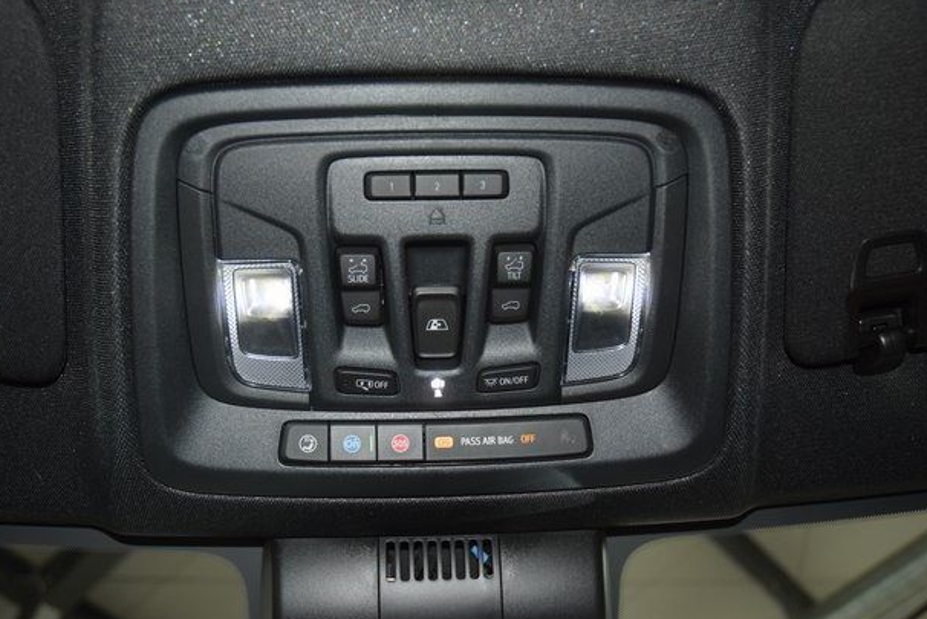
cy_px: 320
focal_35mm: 38
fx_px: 979
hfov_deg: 50.6
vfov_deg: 35.1
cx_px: 445
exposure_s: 1/80
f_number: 3.8
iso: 720
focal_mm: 24
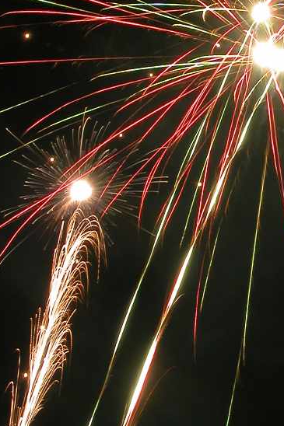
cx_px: 279
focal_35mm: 85
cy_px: 105
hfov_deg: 15.8
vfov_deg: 23.7
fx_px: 1006
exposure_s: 4
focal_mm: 8.9
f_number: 8
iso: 100
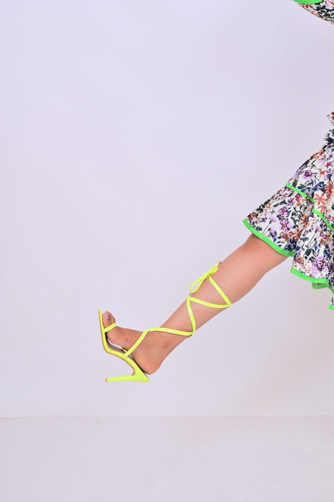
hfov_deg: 22.2
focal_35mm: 60
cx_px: 278
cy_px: 205
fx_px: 836
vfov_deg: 33.3
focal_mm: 35
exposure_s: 1/125
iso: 200
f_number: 4.5
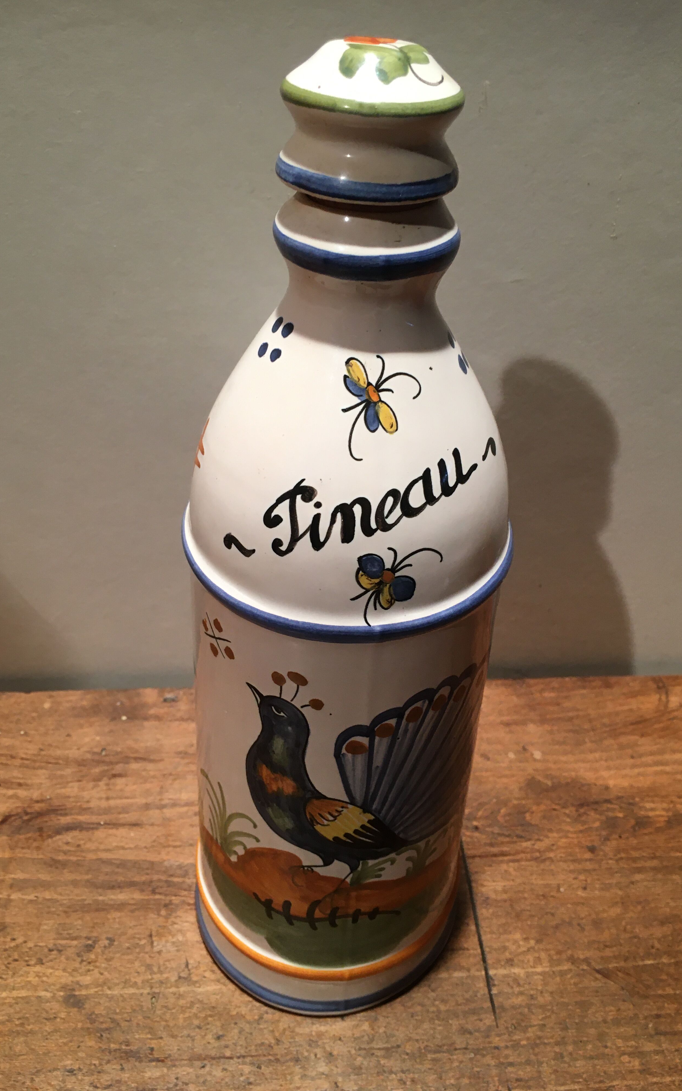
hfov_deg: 40.6
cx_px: 349
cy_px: 542
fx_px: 922
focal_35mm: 31
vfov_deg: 61.2
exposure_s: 1/33
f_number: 2.2
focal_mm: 4.15
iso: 100
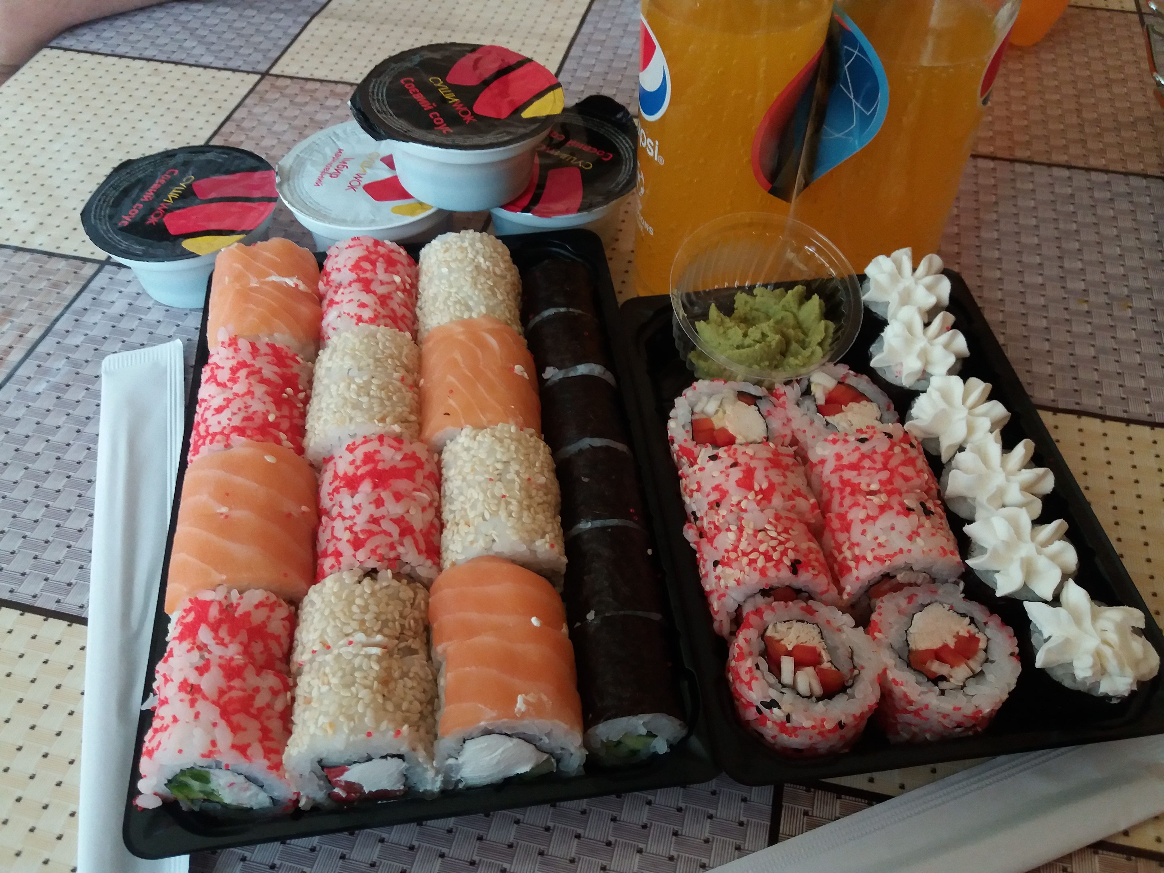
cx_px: 582
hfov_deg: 63.4
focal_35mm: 28
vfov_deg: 49.7
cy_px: 436
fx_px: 942
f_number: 1.9
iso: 160
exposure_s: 1/25
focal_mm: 3.7
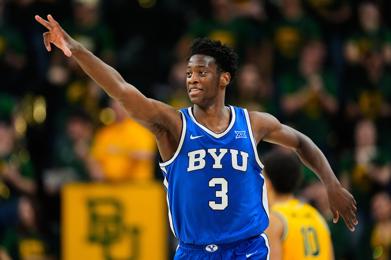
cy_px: 130
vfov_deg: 3.4
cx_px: 196
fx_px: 4343
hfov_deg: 5.2
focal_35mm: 400
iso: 4000
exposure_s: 1/2000
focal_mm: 400
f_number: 2.8
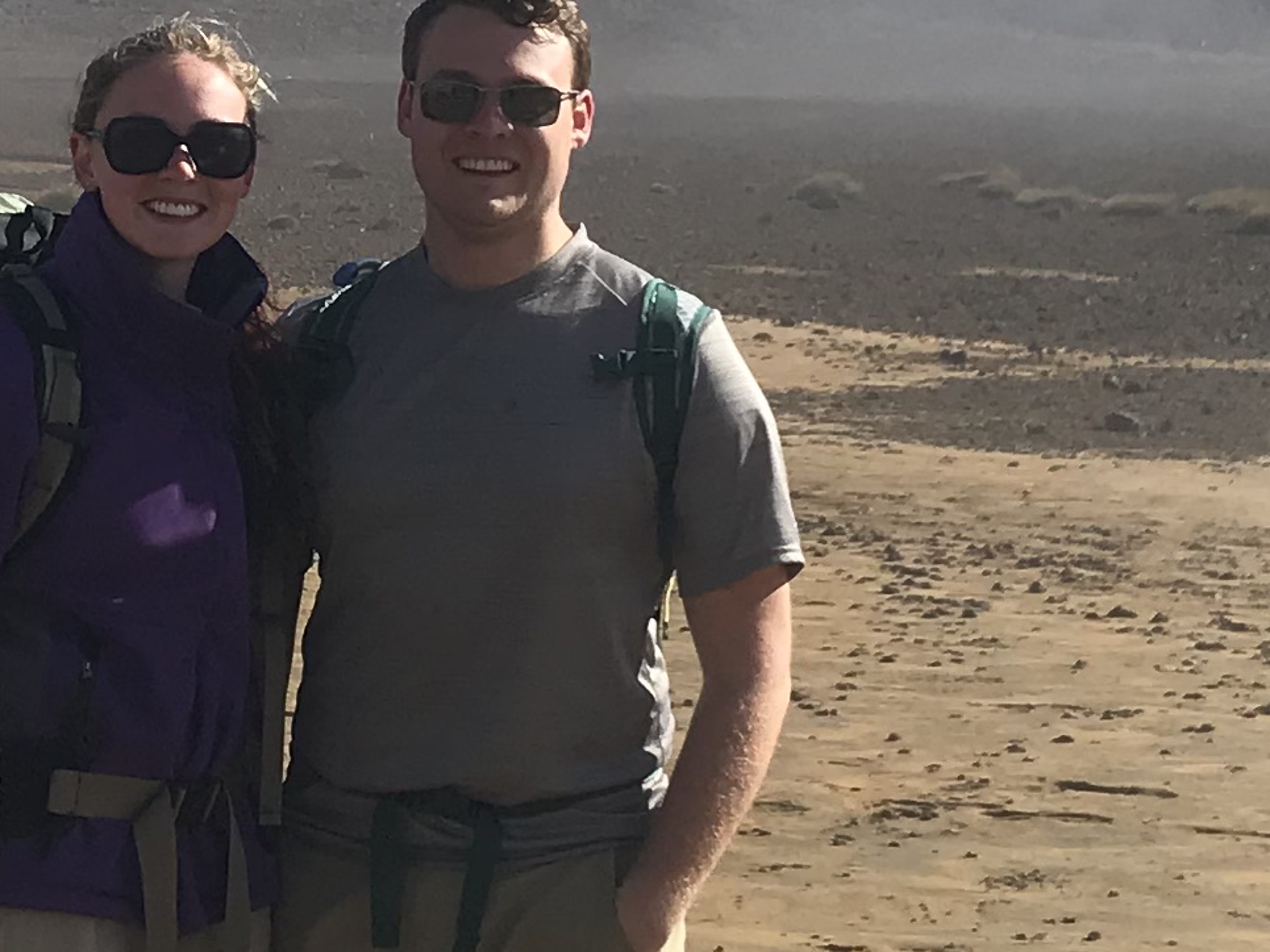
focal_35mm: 117
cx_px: 366
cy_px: 134
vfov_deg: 12.6
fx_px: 4293
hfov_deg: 16.8
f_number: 1.8
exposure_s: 1/2740
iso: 20
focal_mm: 3.99
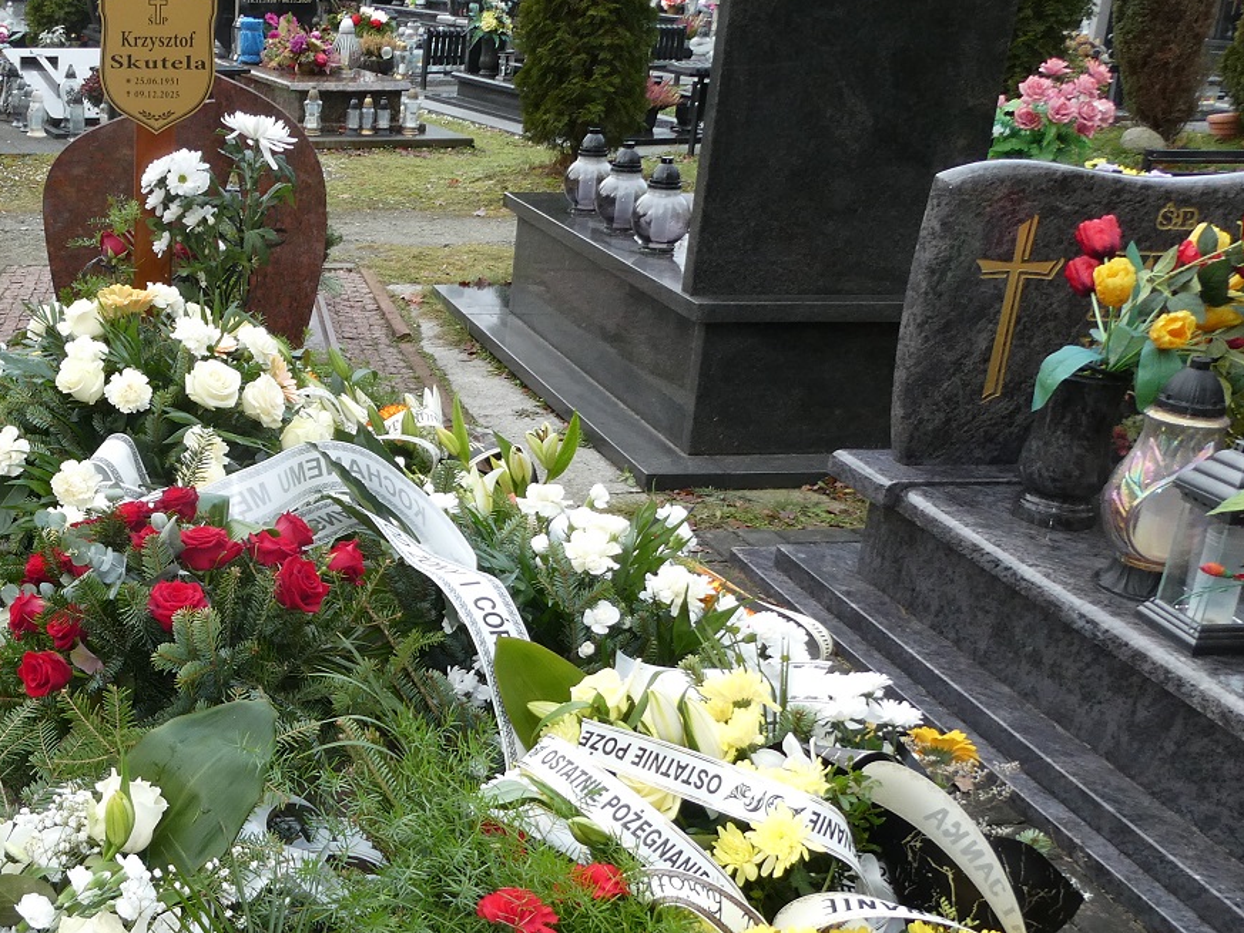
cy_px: 520
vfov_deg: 32.8
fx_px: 1581
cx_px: 172
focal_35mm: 44
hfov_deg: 40.3
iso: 100
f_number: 3.3
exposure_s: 1/60
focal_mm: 4.3
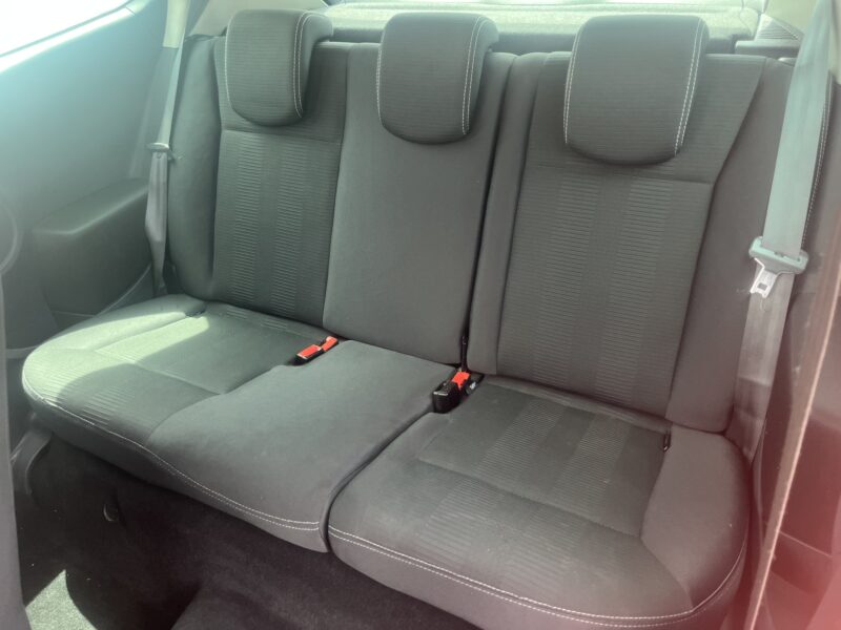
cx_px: 420
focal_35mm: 26
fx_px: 632
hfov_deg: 67.3
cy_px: 315
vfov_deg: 53.1
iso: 80
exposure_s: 1/122
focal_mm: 5.1
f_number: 1.6
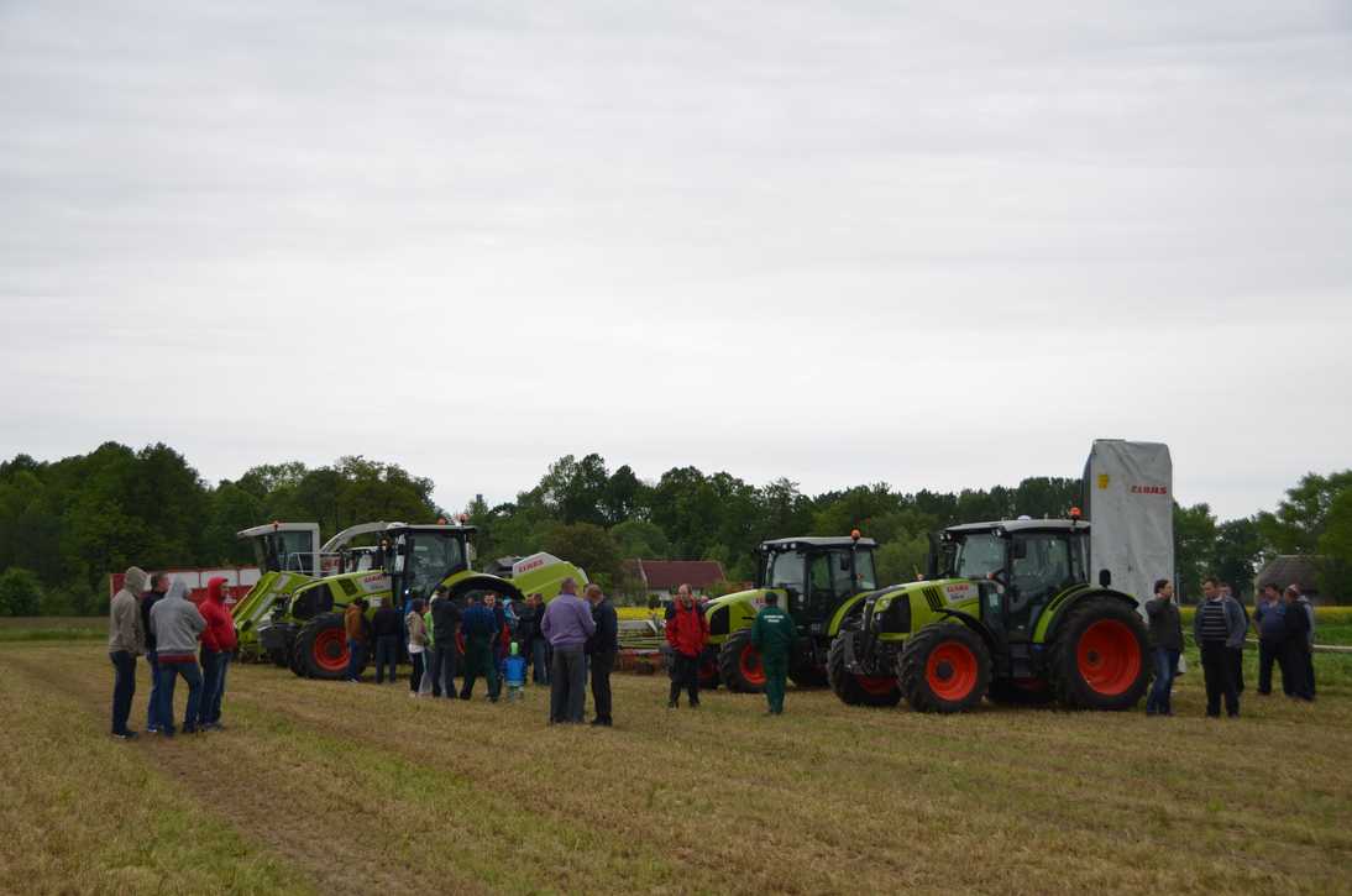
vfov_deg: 28.0
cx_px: 676
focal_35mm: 48
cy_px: 448
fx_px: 1799
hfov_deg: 41.2
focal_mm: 32
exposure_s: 1/250
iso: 100
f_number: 4.5
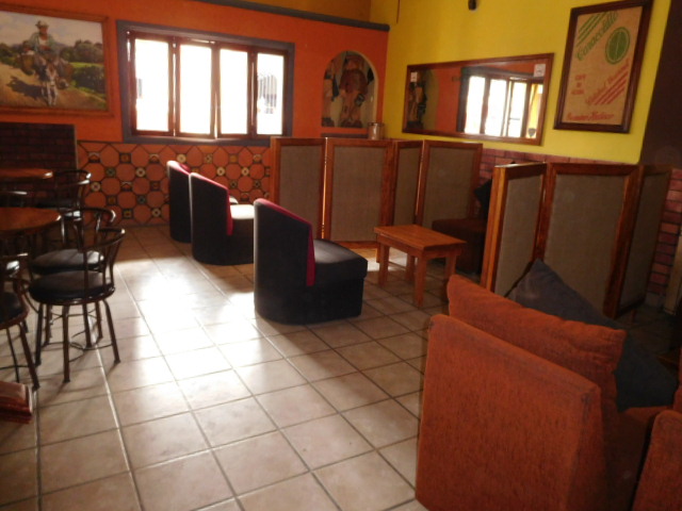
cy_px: 256
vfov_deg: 54.9
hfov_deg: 69.4
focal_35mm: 25
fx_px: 493
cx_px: 341
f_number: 3.4
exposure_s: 1/30
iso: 400
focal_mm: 4.5
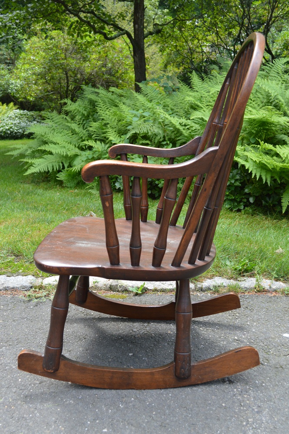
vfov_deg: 49.6
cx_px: 144
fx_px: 470
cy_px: 217
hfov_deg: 34.2
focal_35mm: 39
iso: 280
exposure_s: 1/125
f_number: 5.6
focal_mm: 26
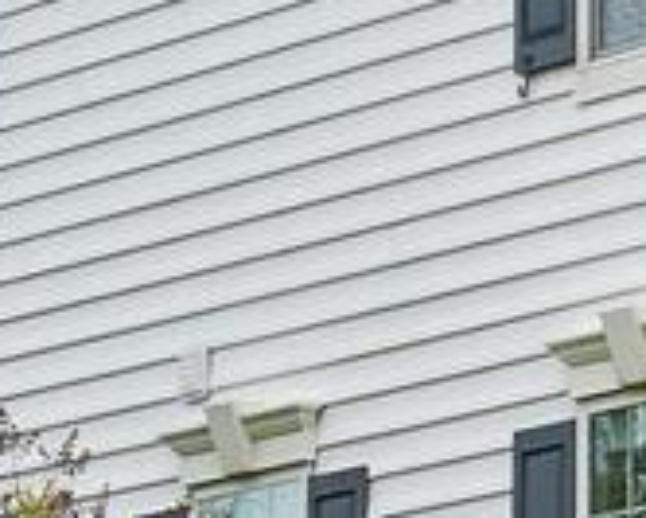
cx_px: 794
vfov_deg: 4.0
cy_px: 565
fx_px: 7308
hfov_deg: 5.0
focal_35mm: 382
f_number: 4
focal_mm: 17.53
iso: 400
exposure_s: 1/640
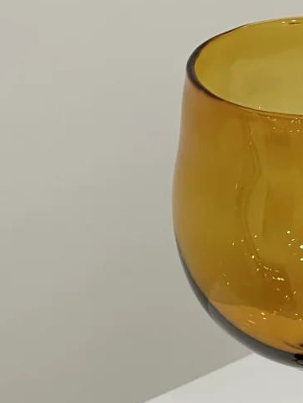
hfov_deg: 6.4
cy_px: 326
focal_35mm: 231
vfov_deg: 8.6
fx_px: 2696
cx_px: 264
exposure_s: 1/100
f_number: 2.8
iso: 250
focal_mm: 9
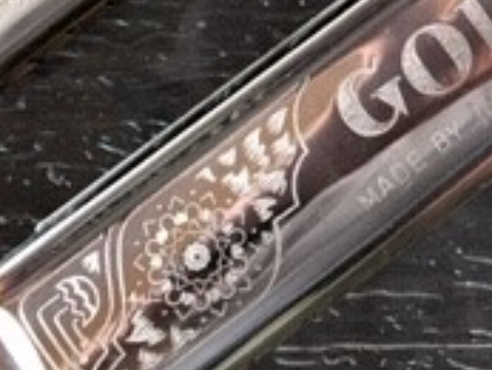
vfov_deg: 13.2
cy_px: -171
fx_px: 1522
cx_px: 522
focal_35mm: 107
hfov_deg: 17.8
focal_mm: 4.15
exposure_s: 1/30
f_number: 2.2
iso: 40
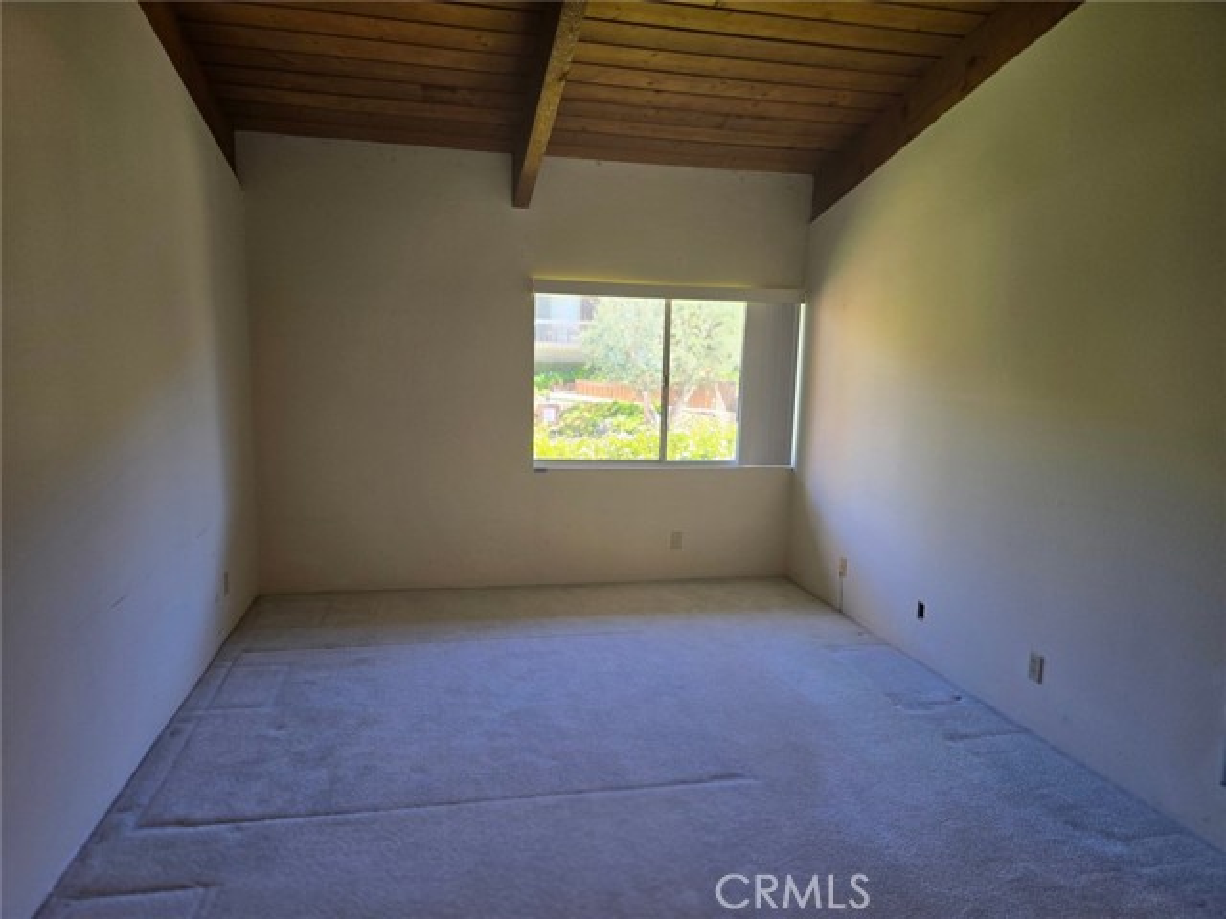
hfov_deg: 73.9
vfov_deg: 58.9
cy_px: 460
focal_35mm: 23
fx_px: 815
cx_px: 613
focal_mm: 6.3
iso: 80
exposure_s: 1/120
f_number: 1.7
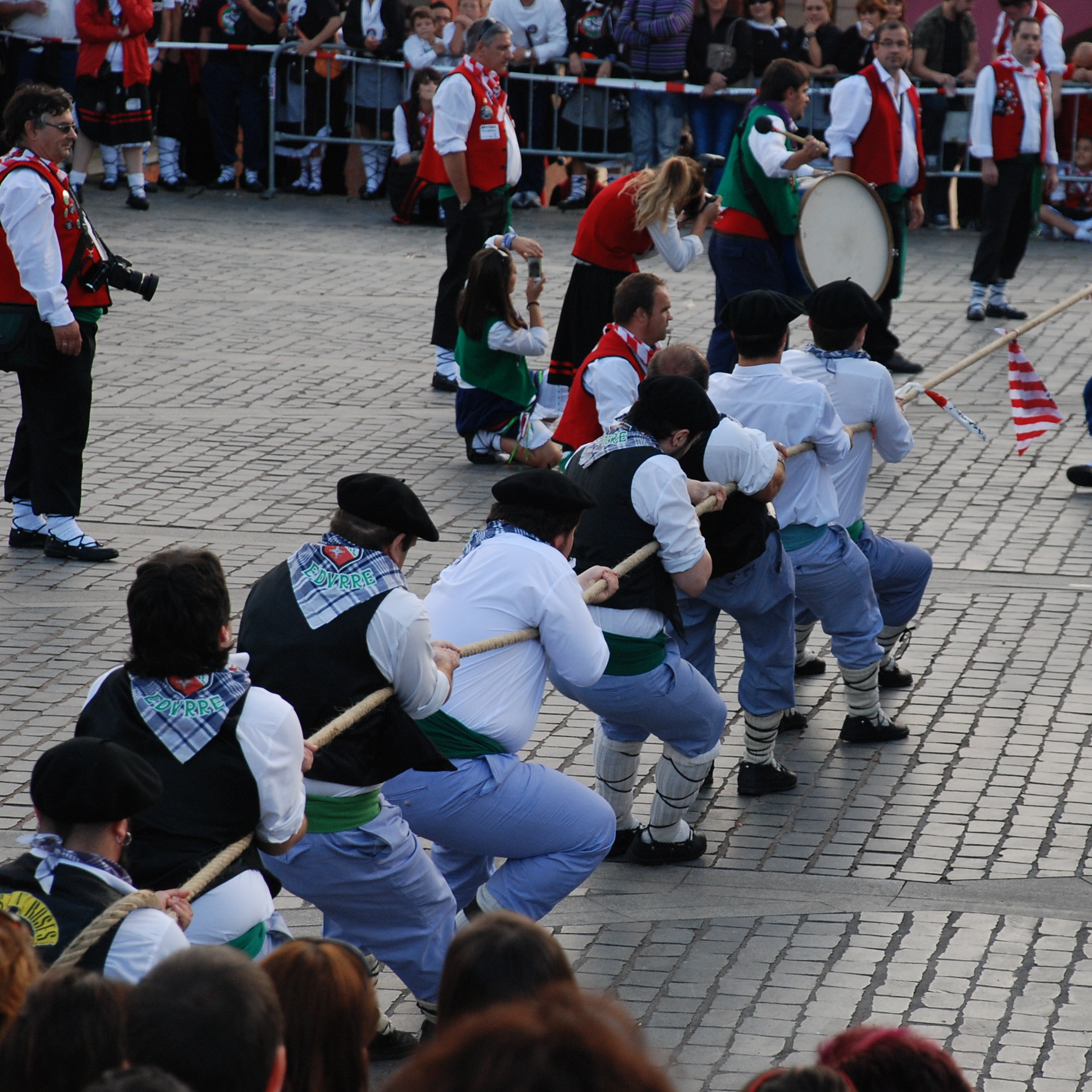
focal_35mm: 182
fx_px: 6483
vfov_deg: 9.6
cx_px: 691
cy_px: 544
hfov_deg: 9.6
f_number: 5.6
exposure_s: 1/200
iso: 400
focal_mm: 95
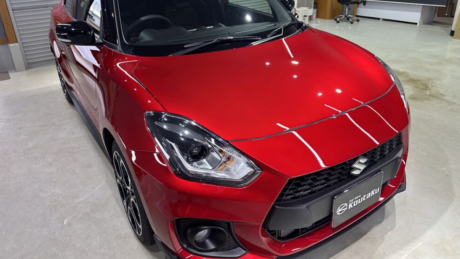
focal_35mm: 27
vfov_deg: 42.7
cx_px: 231
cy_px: 104
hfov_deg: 69.9
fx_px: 329
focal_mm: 6.86
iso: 125
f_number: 1.78
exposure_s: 1/120
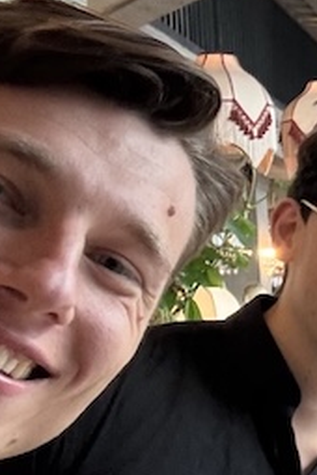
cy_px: 360
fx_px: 1268
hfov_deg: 11.5
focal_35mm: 96
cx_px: 779
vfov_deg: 21.1
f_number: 1.9
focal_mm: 2.69
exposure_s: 1/50
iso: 200
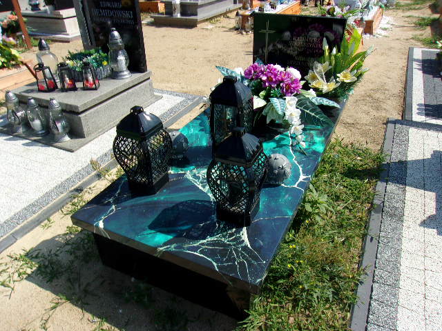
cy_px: 166
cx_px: 221
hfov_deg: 65.3
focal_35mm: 27
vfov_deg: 51.4
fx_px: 345
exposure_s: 1/100
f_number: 10.4
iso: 80
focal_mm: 4.9
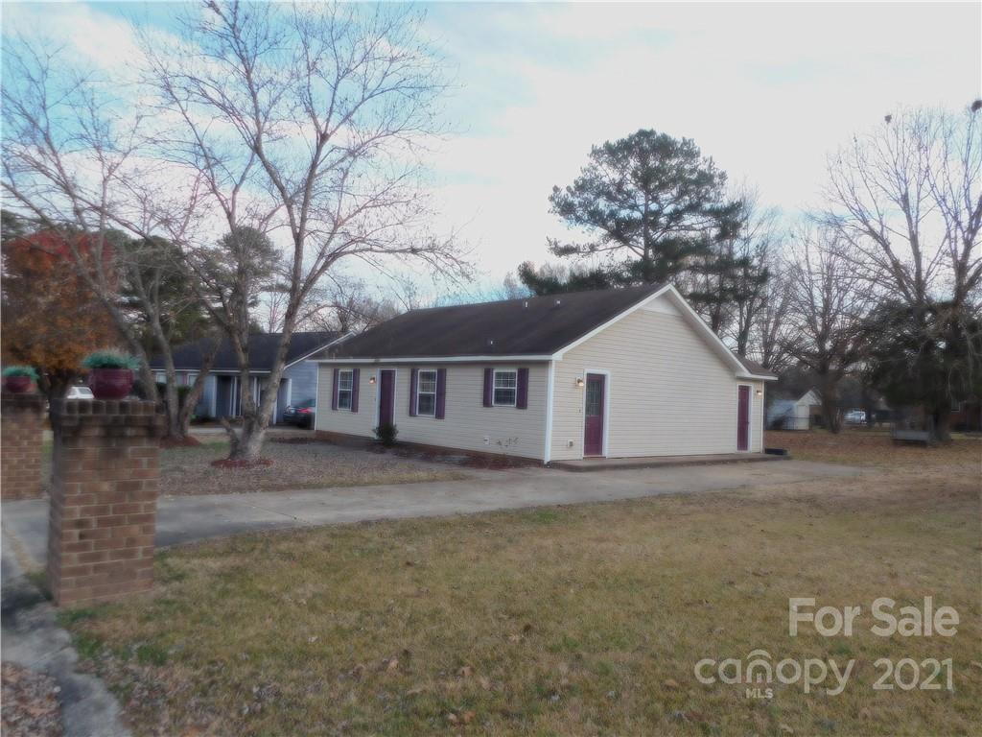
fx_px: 709
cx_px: 491
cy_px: 368
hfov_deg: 69.4
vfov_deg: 54.9
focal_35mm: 25
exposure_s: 1/400
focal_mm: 4.5
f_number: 3.1
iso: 125
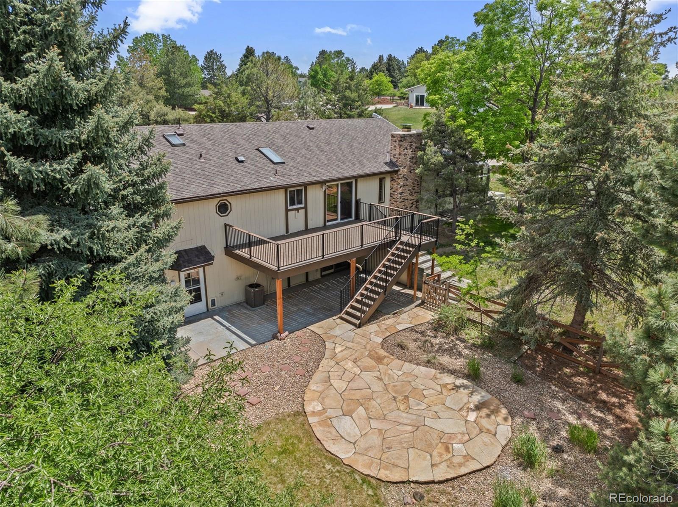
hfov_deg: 71.6
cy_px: 254
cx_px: 339
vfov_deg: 56.7
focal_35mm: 24
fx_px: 470
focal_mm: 12.29
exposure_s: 1/800
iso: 150
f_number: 2.8
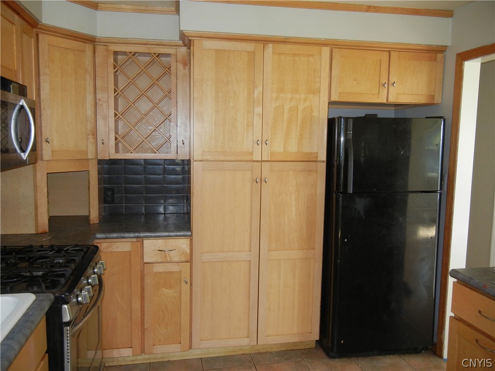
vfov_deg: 46.8
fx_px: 429
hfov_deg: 60.0
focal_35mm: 30
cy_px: 186
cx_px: 248
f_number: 3.5
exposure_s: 1/30
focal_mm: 5.4
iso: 200
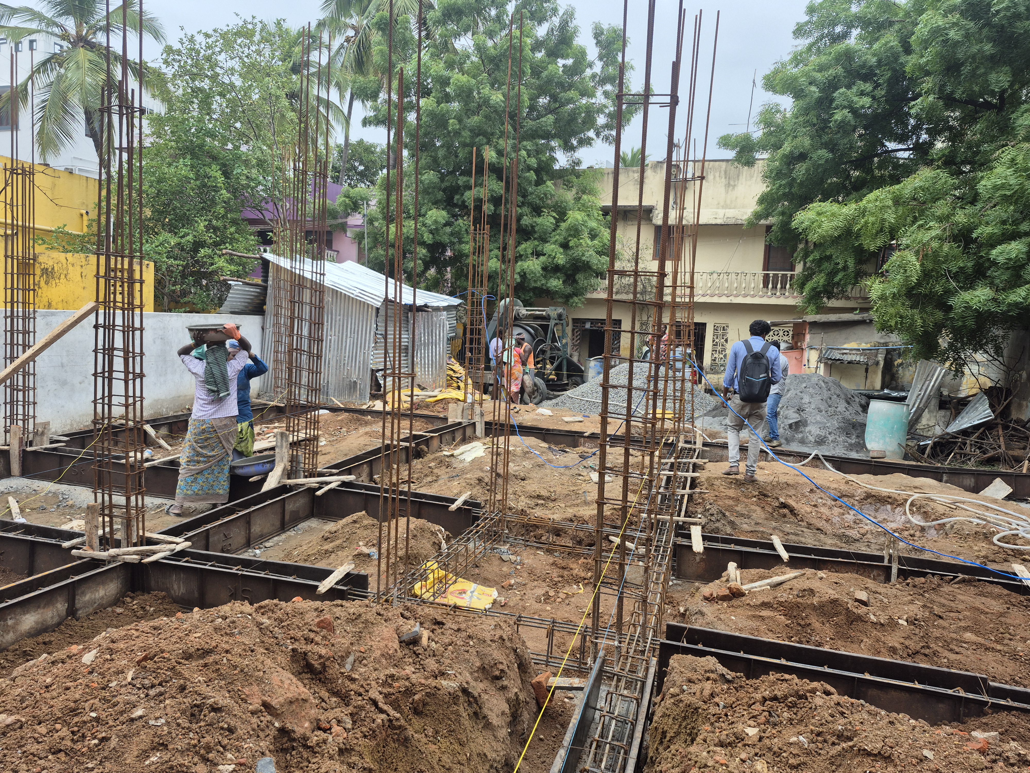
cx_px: 515
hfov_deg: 73.9
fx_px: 684
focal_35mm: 23
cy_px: 386
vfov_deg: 58.9
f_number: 1.8
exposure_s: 1/337
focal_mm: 5.4
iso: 25
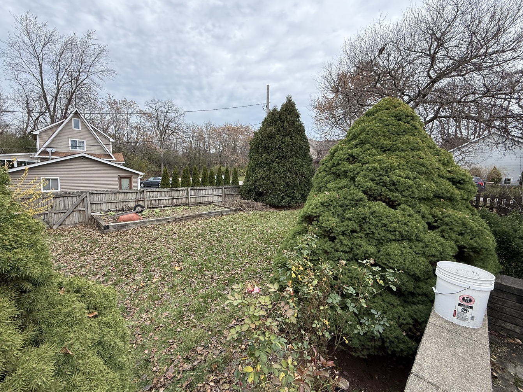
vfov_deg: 81.7
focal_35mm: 15
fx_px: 227
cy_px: 194
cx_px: 243
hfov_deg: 98.0
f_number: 2.2
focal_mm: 2.22
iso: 64
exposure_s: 1/275
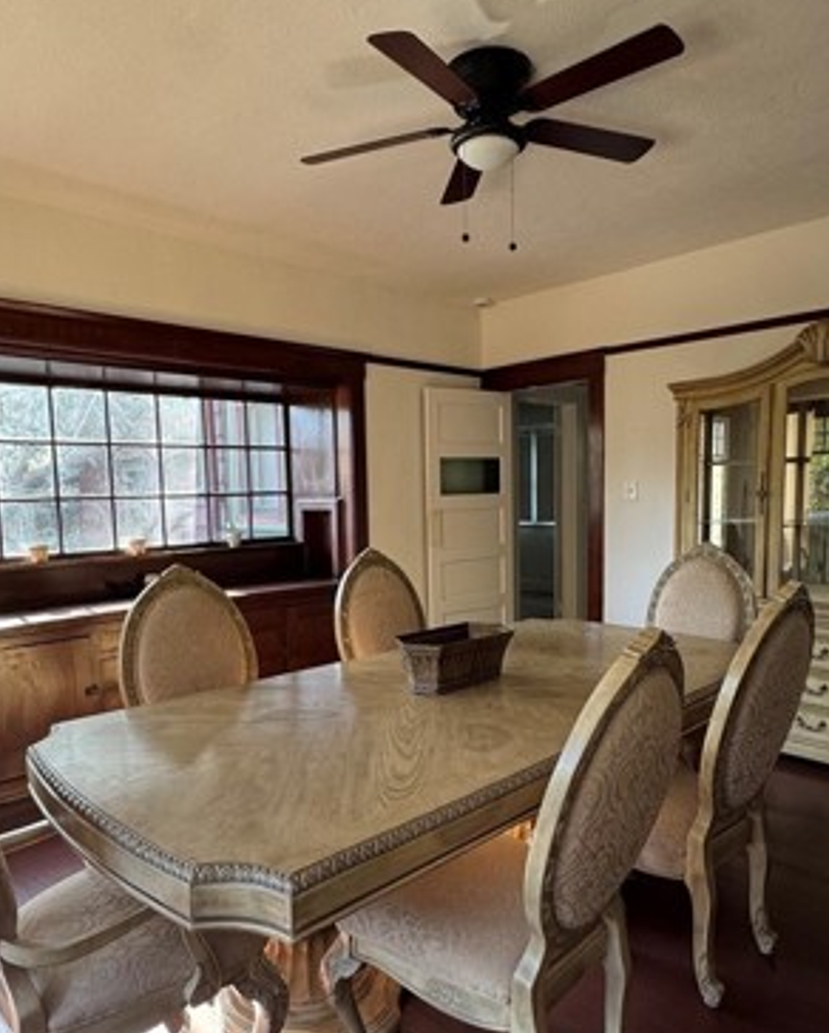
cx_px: 400
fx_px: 735
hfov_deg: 58.8
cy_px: 570
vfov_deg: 70.0
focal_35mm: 24
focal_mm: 2.22
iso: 160
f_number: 2.2
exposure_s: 1/99
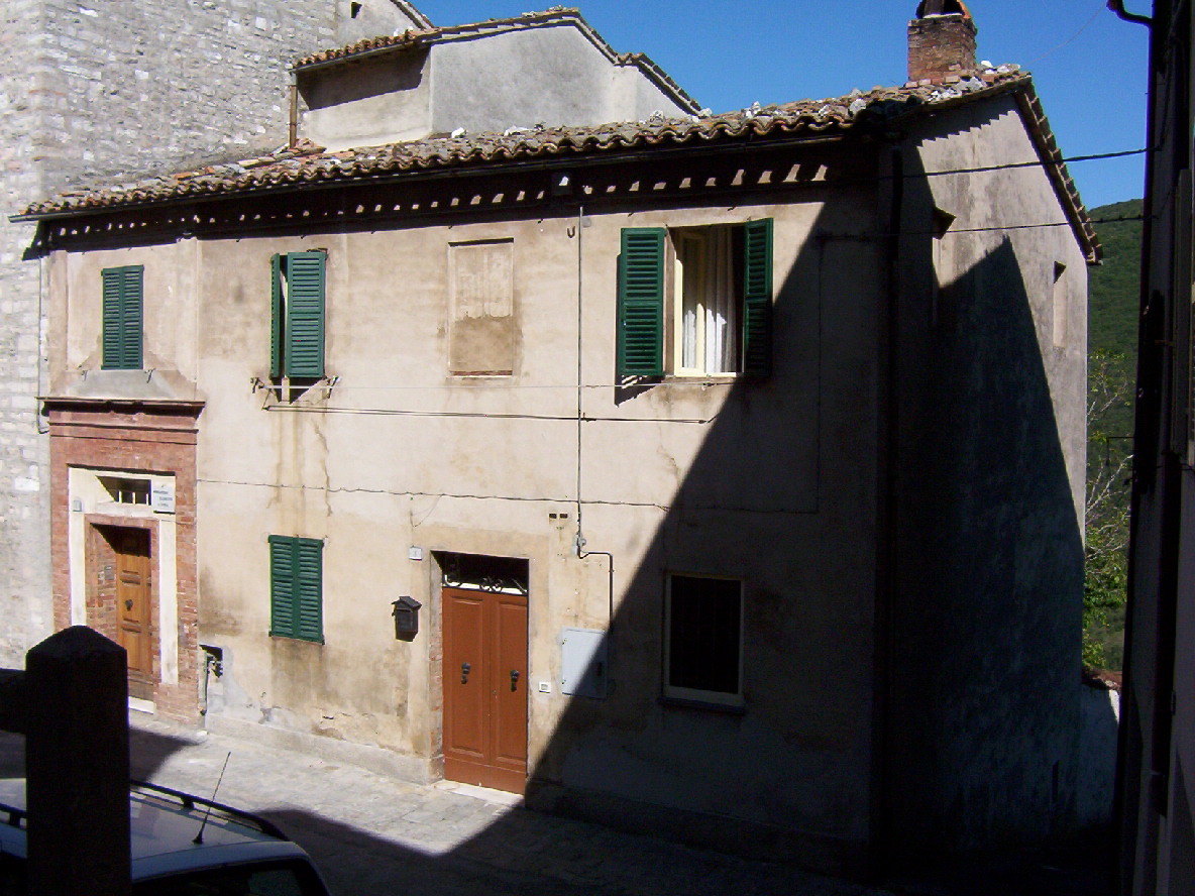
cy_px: 448
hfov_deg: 51.4
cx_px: 598
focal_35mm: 36
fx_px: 1243
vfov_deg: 39.7
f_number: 5.24
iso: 100
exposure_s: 1/1091
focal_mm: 5.54
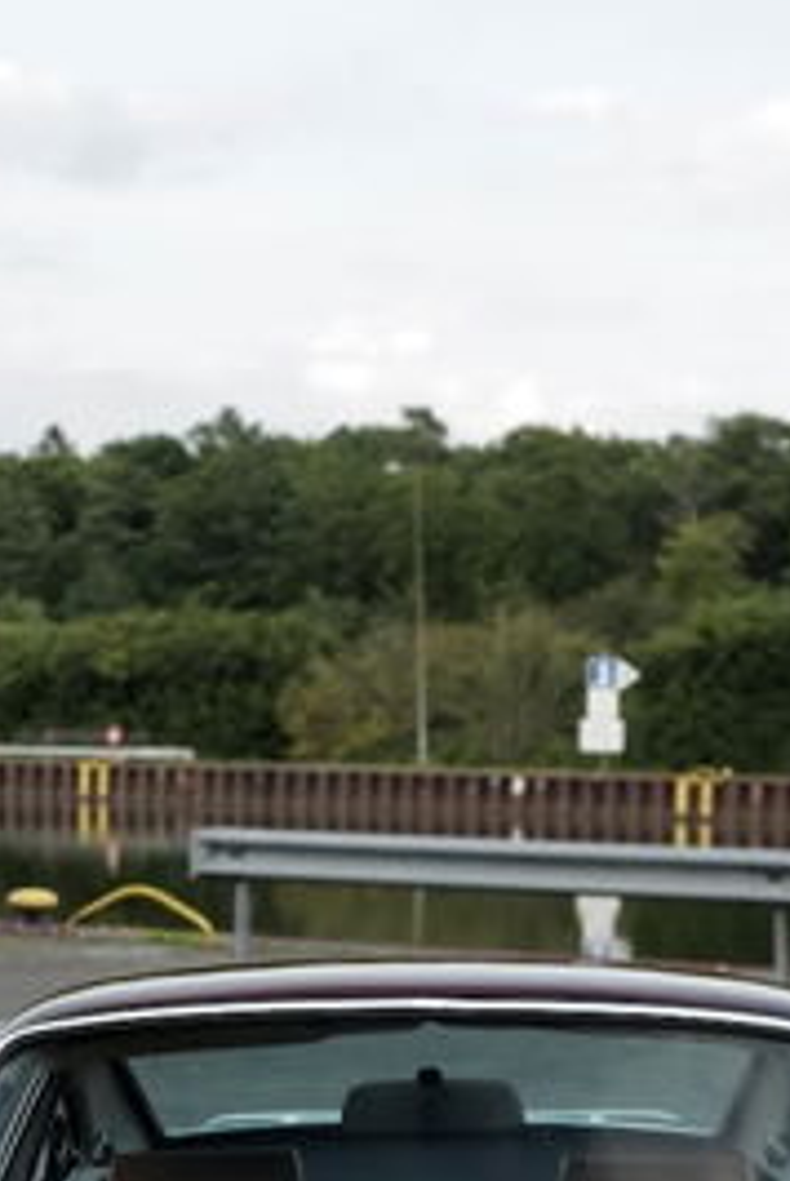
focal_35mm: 121
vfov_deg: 16.6
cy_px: 1145
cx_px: 413
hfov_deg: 11.4
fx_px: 3972
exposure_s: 1/100
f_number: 3.5
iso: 100
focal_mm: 28
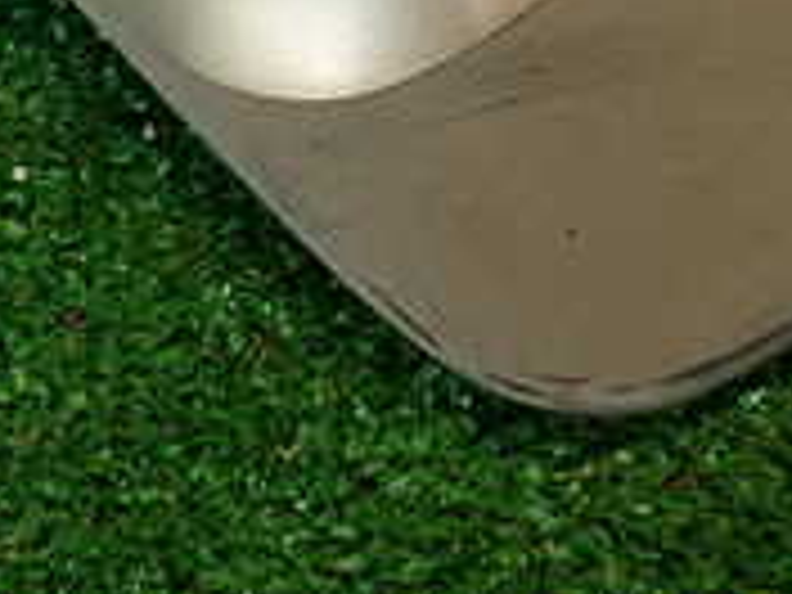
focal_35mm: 109
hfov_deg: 18.0
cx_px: 572
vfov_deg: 12.6
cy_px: -414
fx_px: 2494
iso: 200
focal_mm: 5.79
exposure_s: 1/50
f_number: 2.4
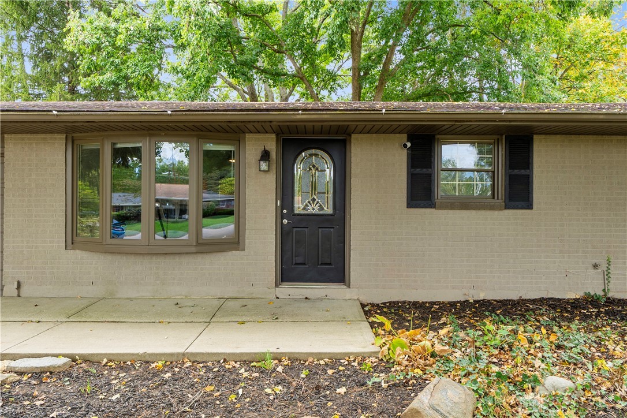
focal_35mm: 27
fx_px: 470
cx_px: 314
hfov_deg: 67.4
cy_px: 209
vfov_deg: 47.9
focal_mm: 18
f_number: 9
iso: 200
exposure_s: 1/25
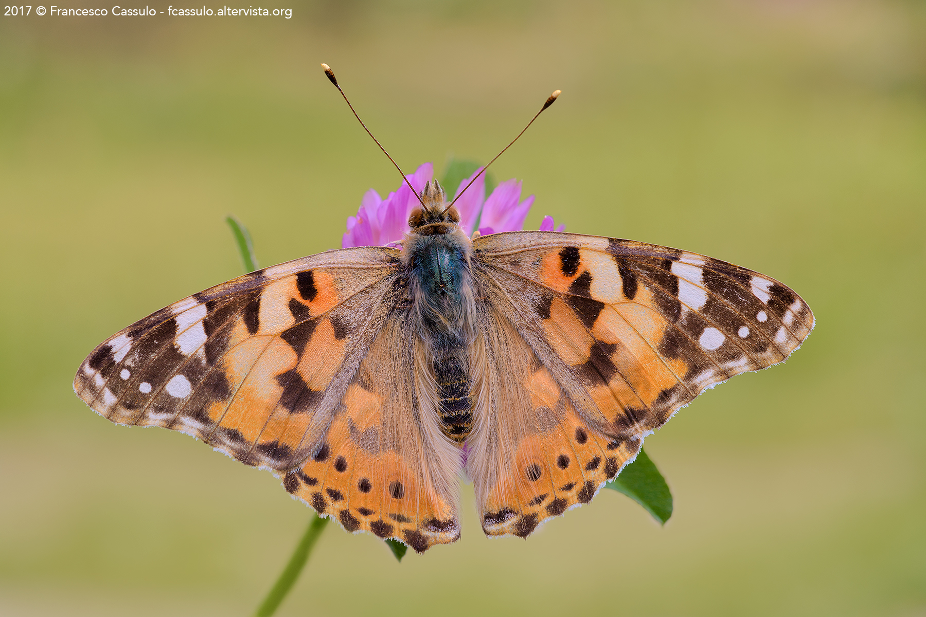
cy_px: 308
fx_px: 2315
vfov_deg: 15.2
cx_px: 463
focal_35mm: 90
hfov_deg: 22.6
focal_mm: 60
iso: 100
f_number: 13
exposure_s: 1/25
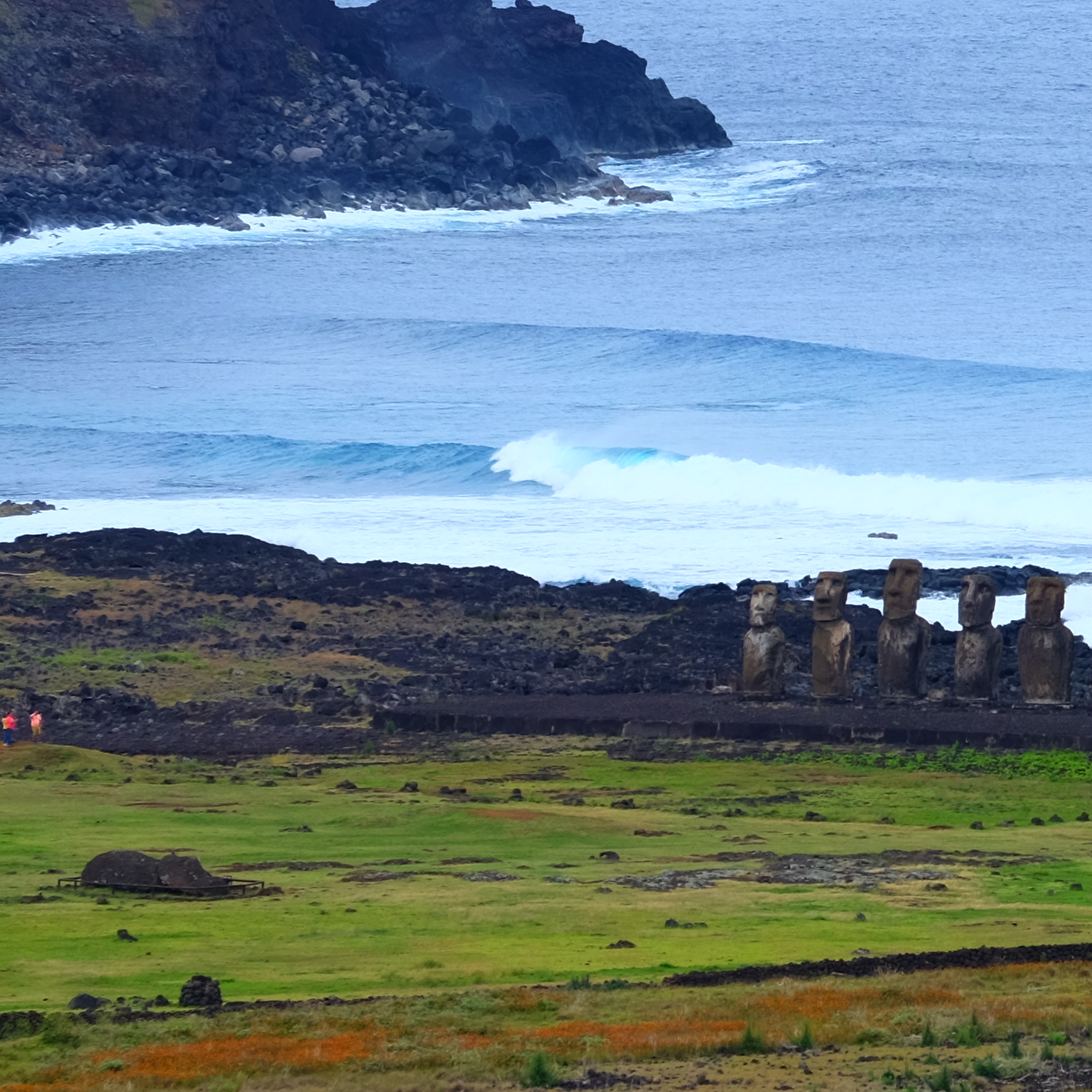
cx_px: 1219
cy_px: 554
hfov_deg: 3.0
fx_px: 21129
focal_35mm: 592
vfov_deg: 3.0
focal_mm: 140
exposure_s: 1/250
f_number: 5.6
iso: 200
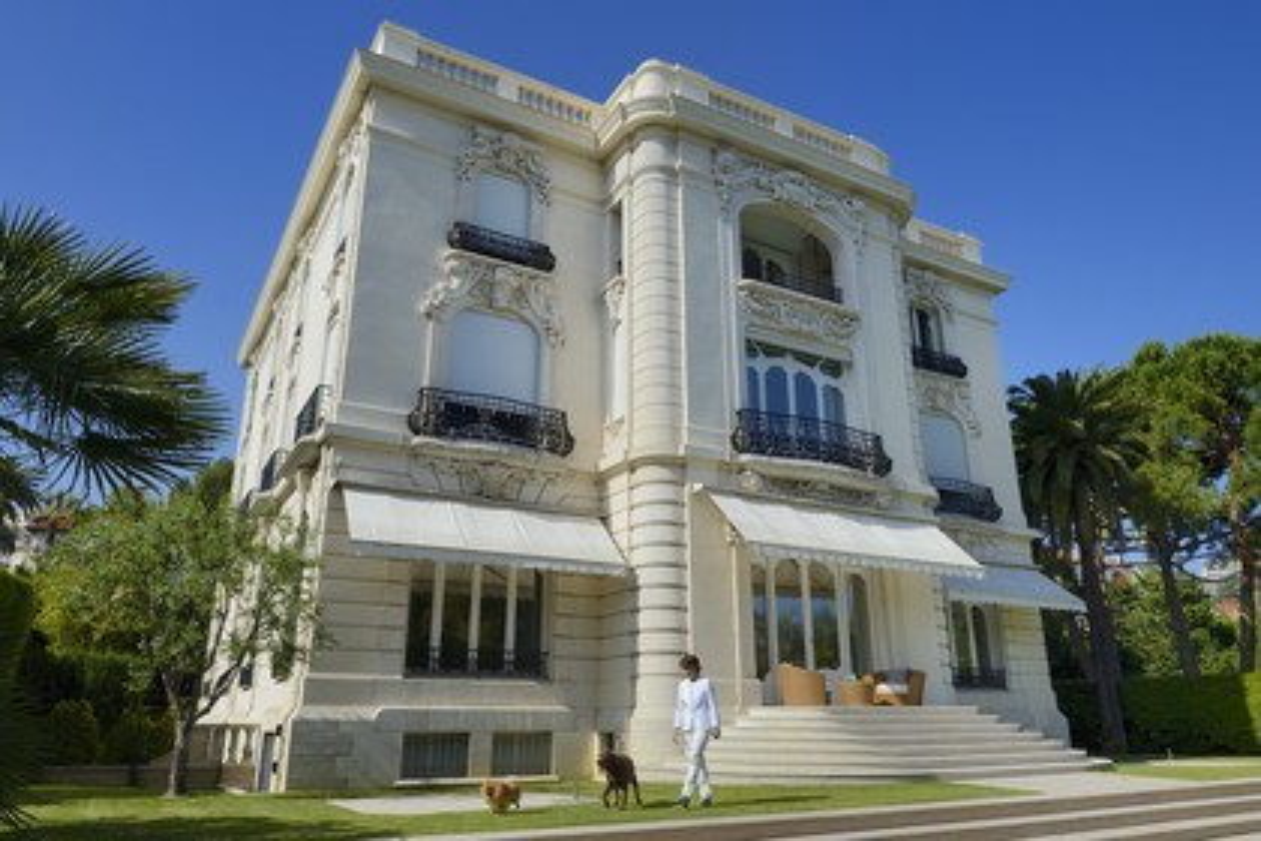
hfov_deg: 73.7
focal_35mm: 24
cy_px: 420
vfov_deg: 53.1
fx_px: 841
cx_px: 630
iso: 200
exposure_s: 1/250
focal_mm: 24
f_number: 13
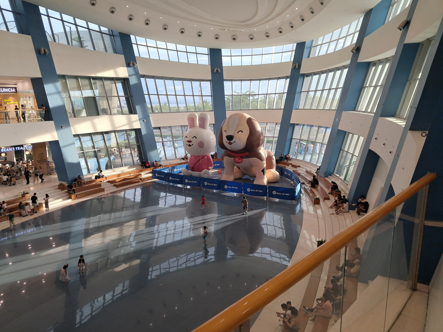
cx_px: 222
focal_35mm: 27
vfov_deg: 51.4
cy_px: 166
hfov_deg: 65.3
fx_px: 346
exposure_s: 1/60
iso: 50
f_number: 1.8
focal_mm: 4
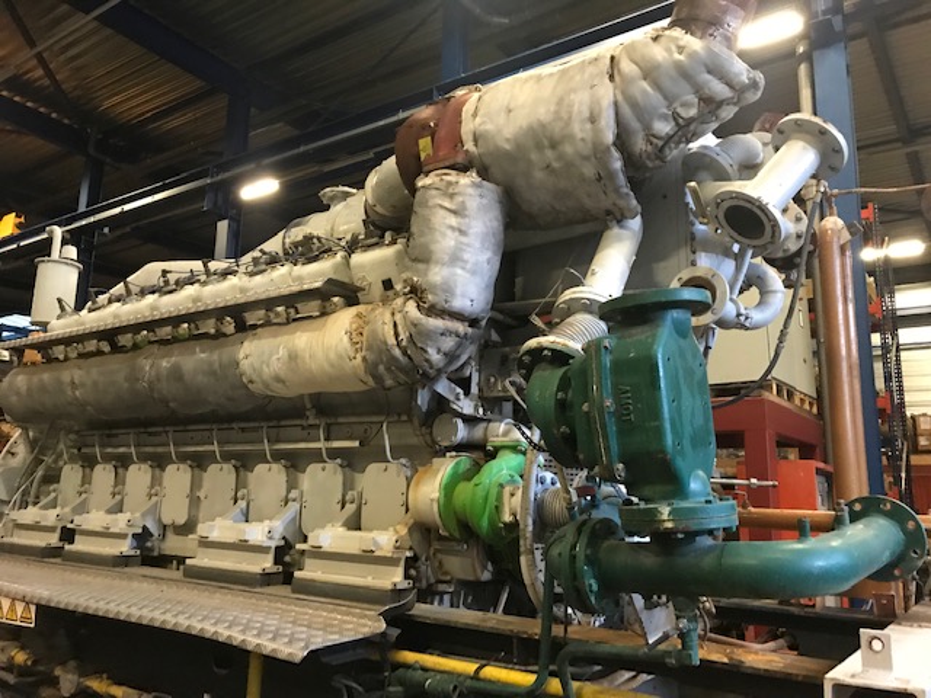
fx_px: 753
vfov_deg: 49.7
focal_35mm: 28
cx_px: 466
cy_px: 349
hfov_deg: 63.4
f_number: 1.8
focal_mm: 3.99
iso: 100
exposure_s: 1/5
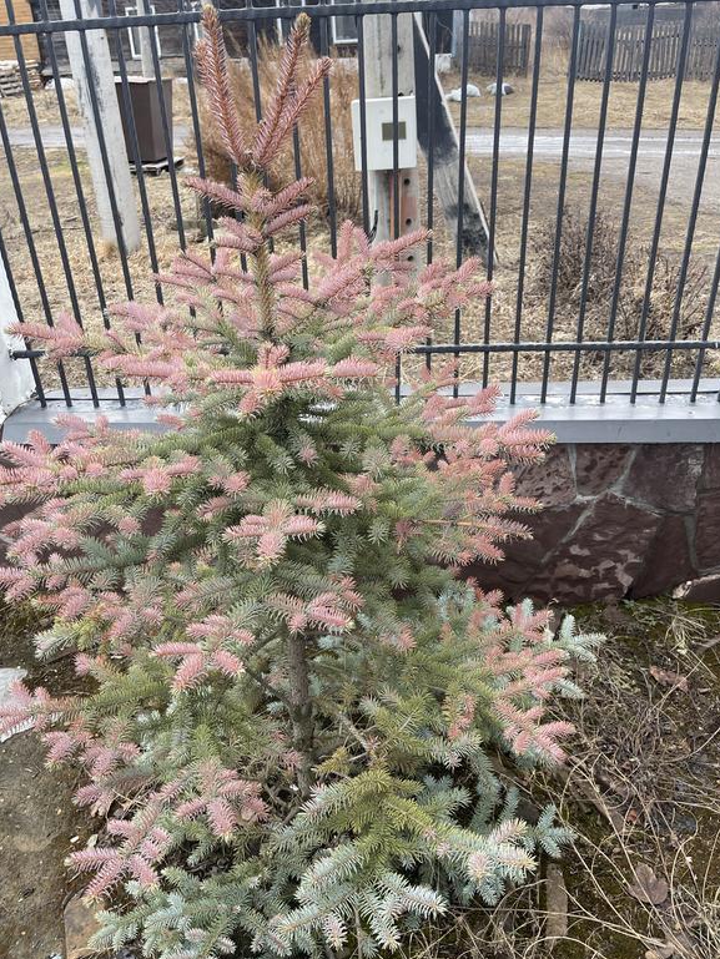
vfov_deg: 67.3
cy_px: 476
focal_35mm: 26
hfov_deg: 53.1
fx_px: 721
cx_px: 352
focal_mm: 5.1
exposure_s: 1/488
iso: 32
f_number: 1.6
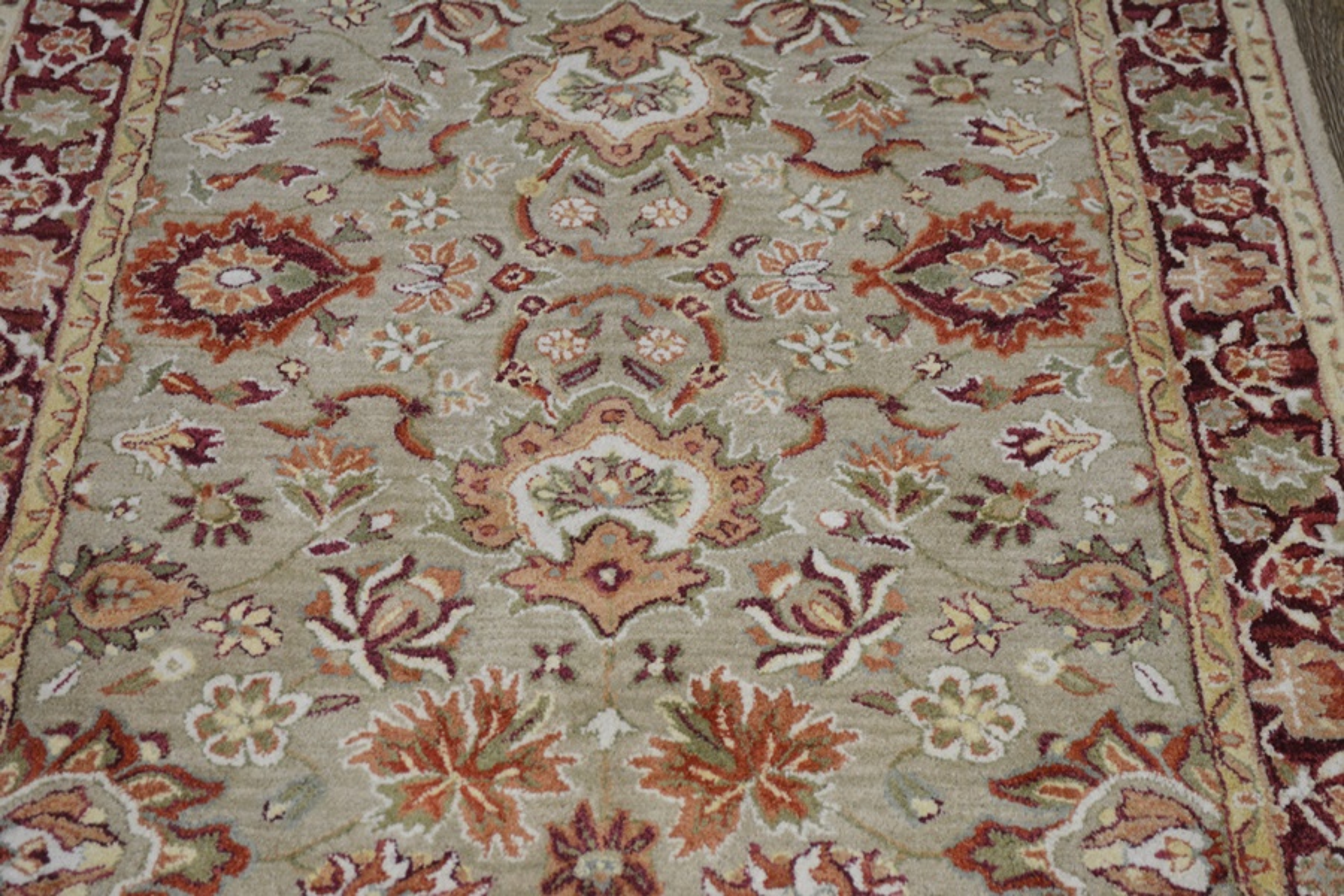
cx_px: 672
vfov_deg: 20.2
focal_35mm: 68
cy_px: 448
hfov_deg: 29.9
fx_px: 2520
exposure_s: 1/60
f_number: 5.3
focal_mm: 45
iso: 800
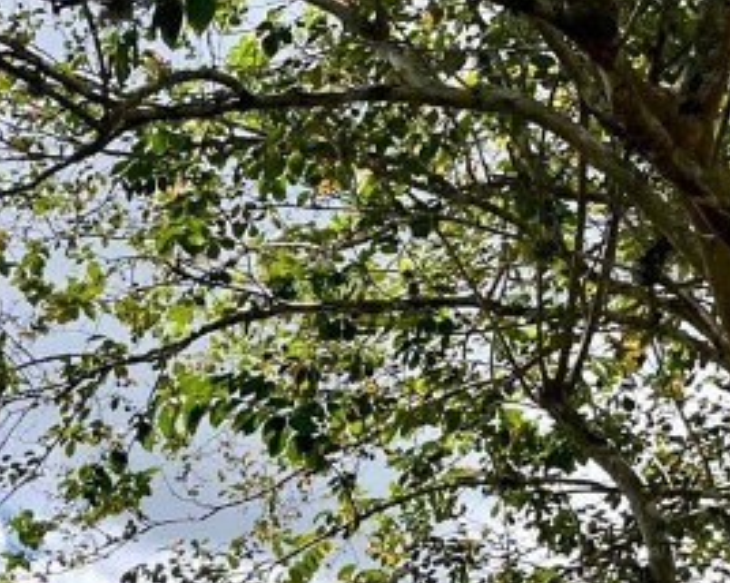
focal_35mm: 97
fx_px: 2094
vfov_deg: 14.4
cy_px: 973
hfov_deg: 17.4
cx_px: -417
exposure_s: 1/3300
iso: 32
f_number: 1.6
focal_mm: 4.2
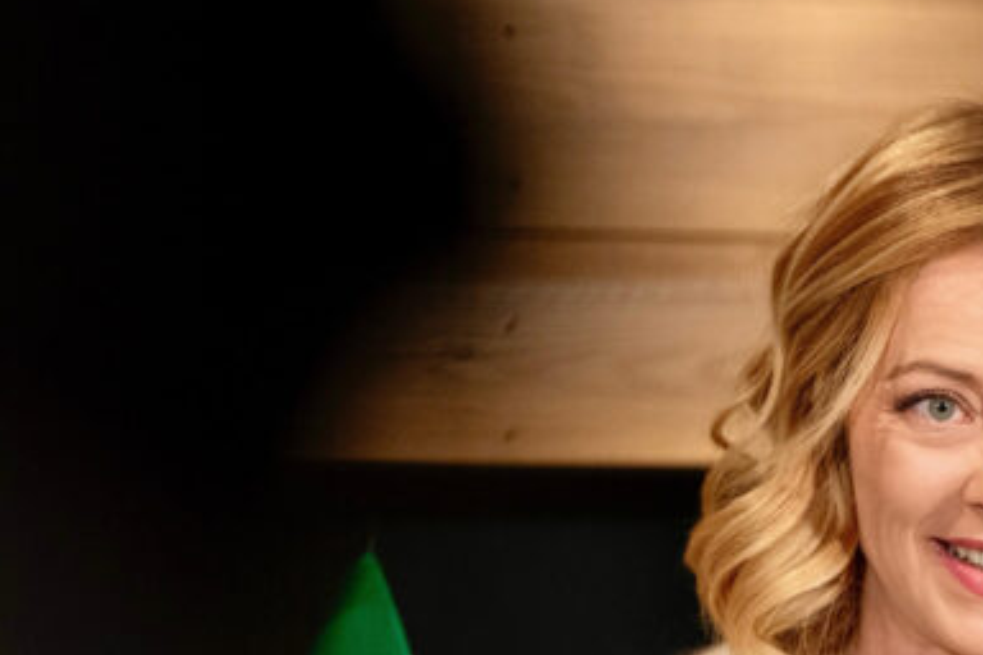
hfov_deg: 6.5
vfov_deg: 4.4
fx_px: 8601
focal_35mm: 315
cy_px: 730
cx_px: 878
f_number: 2.8
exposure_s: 1/200
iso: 3200
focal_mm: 118
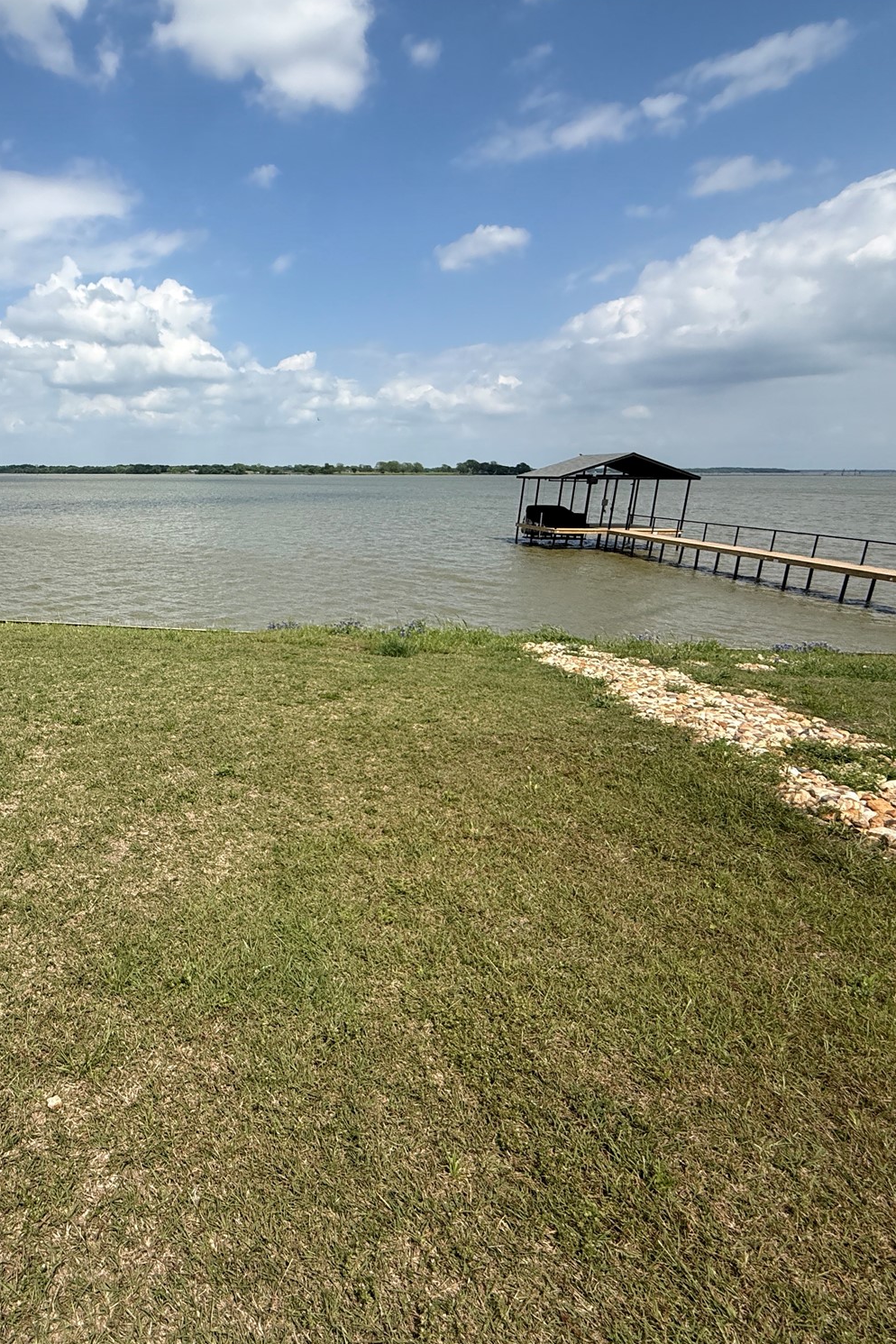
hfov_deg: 57.4
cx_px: 182
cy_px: 683
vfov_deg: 84.0
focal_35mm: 20
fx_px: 747
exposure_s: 1/3125
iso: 50
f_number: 2.2
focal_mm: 2.22
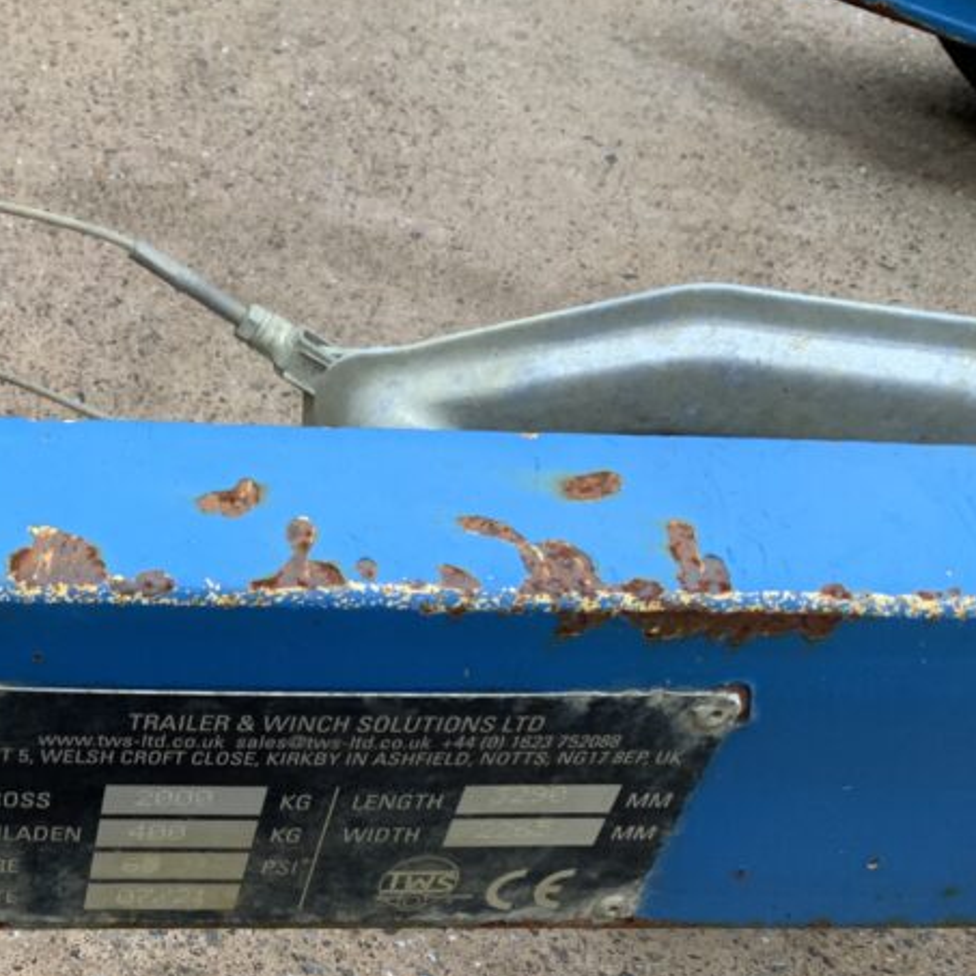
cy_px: 801
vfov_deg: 28.8
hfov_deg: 28.1
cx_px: 50
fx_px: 1850
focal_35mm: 58
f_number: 1.8
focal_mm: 3
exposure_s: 1/122
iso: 32
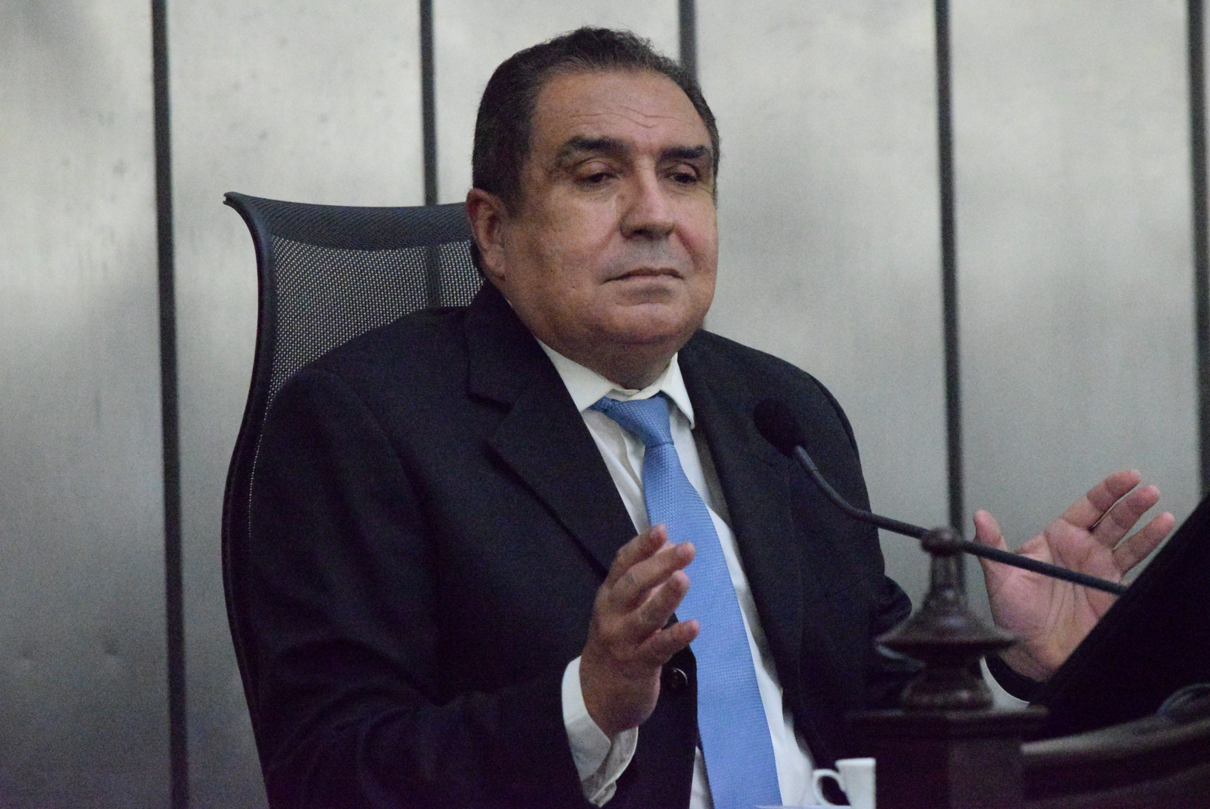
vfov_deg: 5.6
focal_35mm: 248
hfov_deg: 8.3
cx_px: 605
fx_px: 8325
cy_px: 404
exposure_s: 1/250
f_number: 8
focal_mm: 165
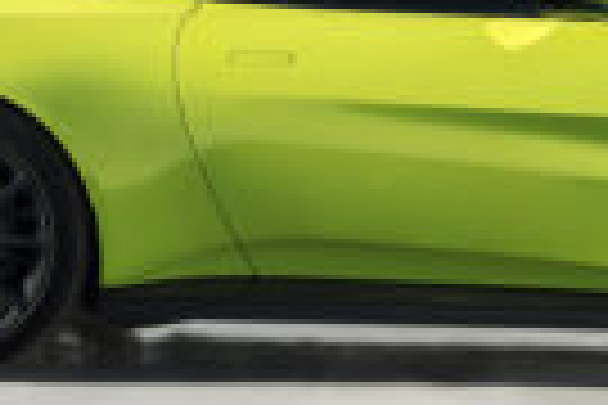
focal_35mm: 195
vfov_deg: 6.9
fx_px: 3293
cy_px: -243
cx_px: 234
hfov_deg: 10.5
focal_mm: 44
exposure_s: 1/100
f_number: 5.6
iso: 50
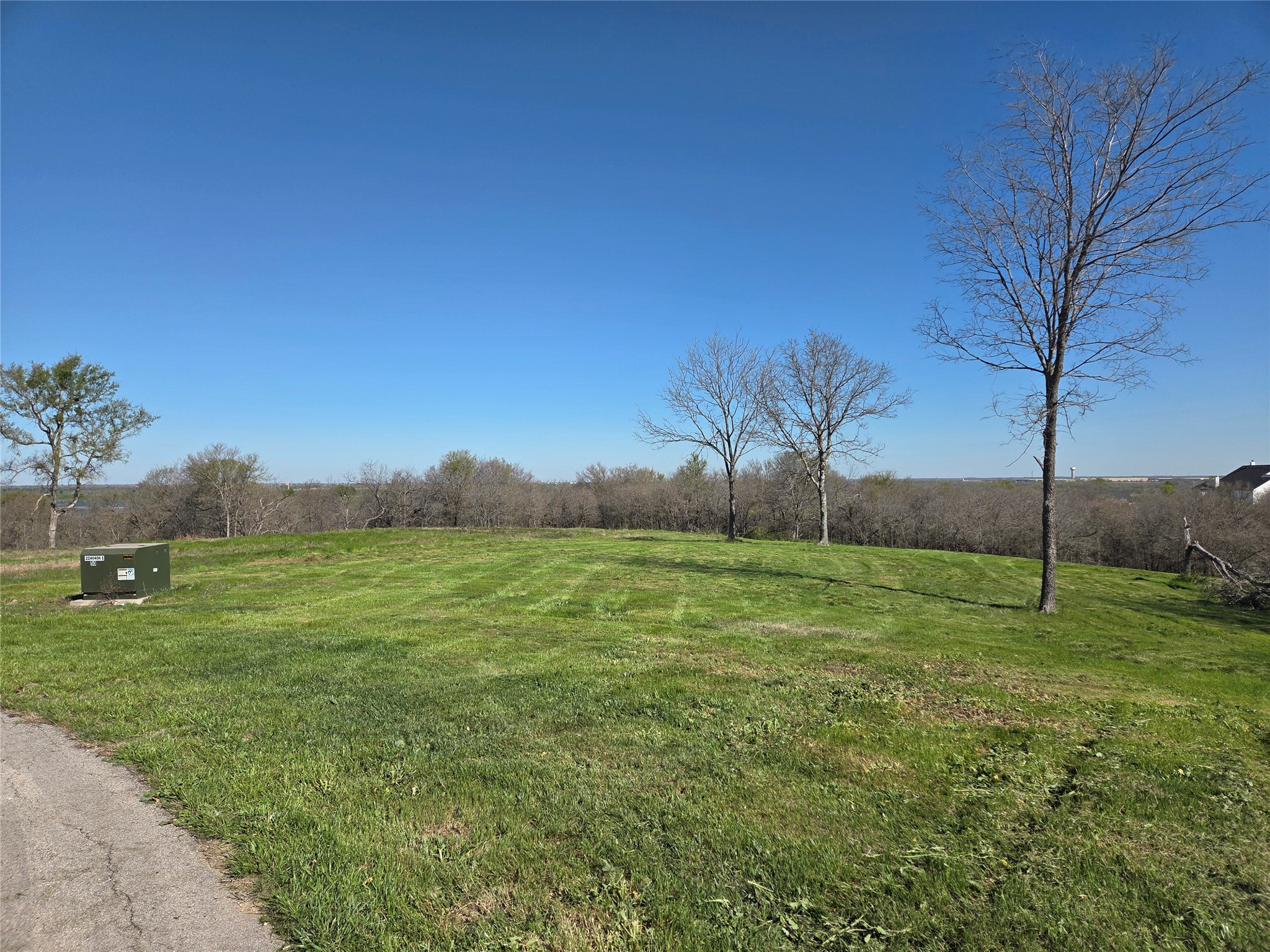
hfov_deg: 73.9
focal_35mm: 23
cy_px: 476
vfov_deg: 58.9
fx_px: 844
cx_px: 635
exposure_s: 1/7599
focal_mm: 5.4
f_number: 1.8
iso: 80
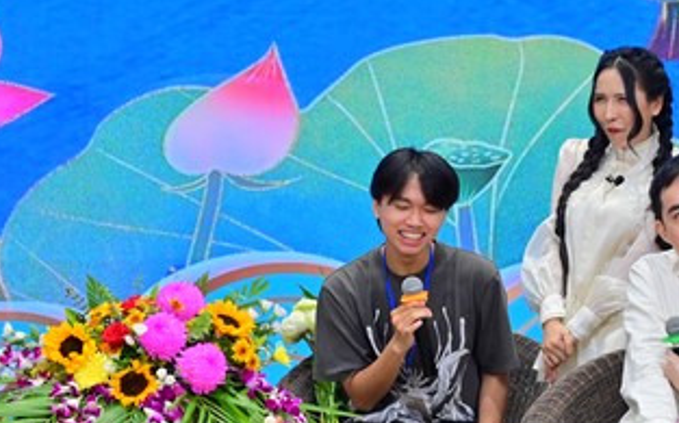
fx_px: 3328
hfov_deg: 11.6
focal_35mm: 180
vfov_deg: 7.3
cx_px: 276
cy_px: 244
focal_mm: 85
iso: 1600
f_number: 5.6
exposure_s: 1/125
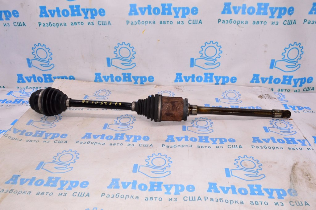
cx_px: 158
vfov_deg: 41.6
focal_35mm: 32
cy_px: 105
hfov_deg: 59.5
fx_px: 276
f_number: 8
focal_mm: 21
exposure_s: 1/200
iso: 1600
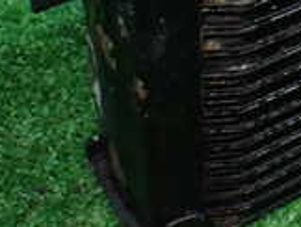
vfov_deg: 12.6
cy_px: -134
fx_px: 967
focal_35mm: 111
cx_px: 425
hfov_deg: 16.4
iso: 800
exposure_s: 1/100
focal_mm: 5.4
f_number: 2.3
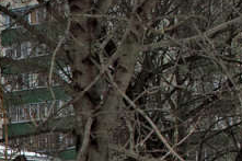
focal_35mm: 228
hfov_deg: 8.3
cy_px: 284
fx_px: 1531
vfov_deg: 5.9
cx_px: -338
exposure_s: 1/80
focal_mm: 28
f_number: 4.5
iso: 200
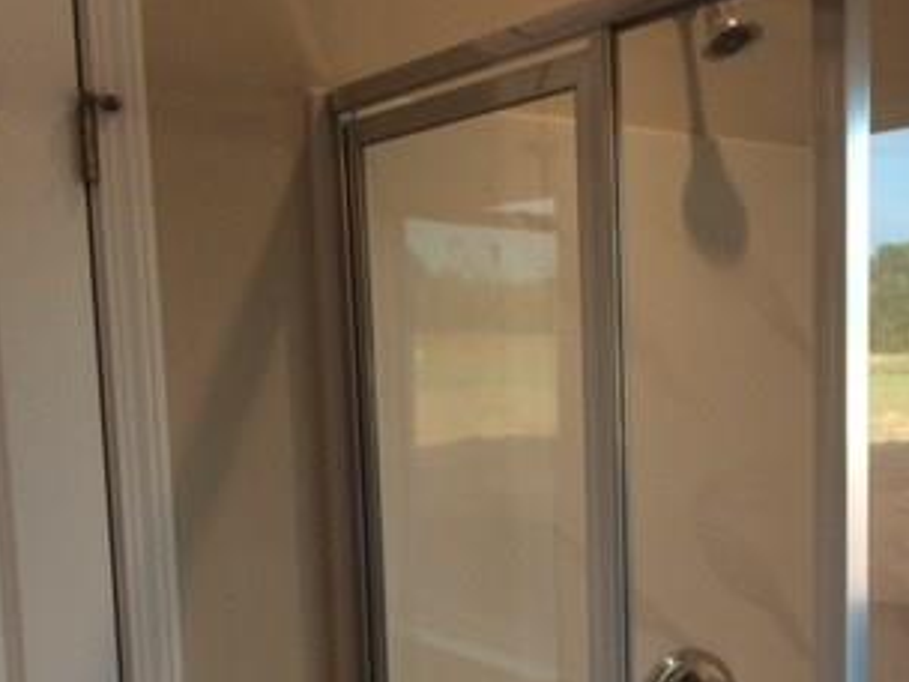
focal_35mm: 61
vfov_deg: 23.2
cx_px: 840
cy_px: 661
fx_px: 1602
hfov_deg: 30.1
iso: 64
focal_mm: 4.15
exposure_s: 1/120
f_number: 2.2
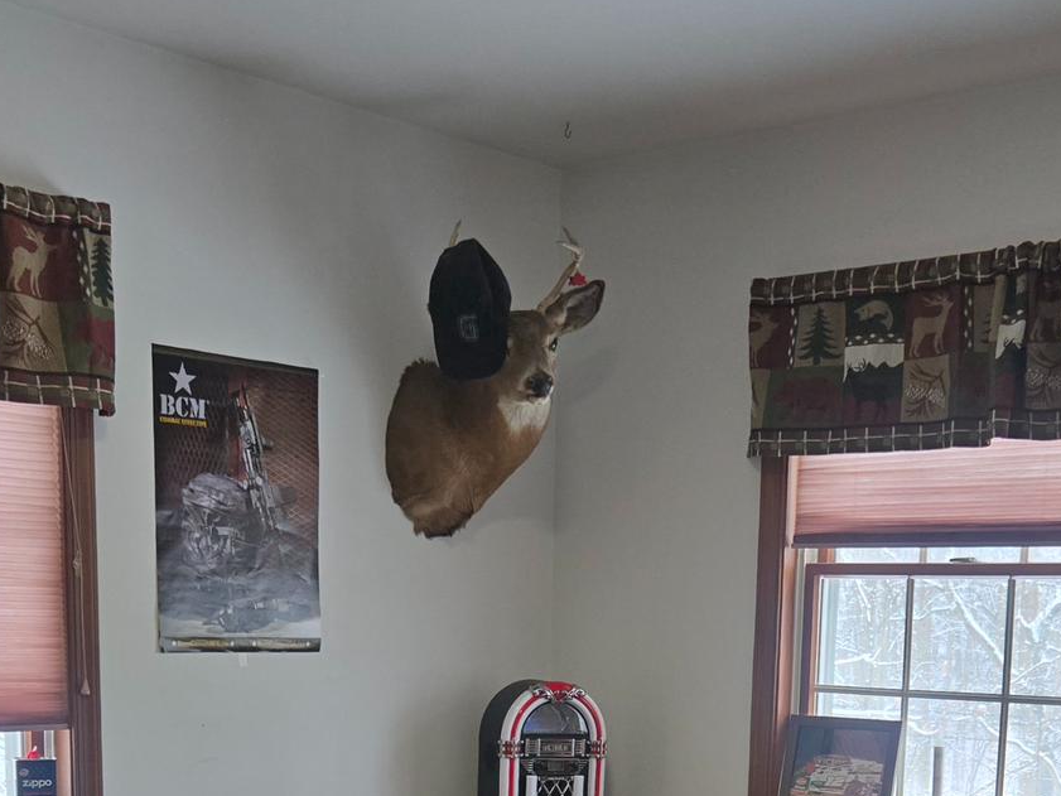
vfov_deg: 24.3
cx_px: 572
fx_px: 1717
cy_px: 892
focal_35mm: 56
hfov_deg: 34.3
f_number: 1.8
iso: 400
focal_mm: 5.4
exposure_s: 1/359
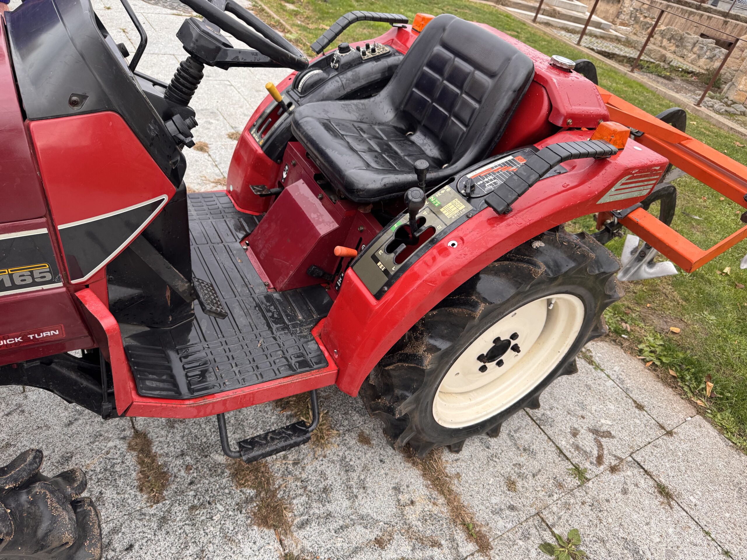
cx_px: 374
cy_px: 280
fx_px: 518
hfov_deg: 71.6
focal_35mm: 24
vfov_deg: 56.8
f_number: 1.78
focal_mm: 6.76
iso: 200
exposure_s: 1/61
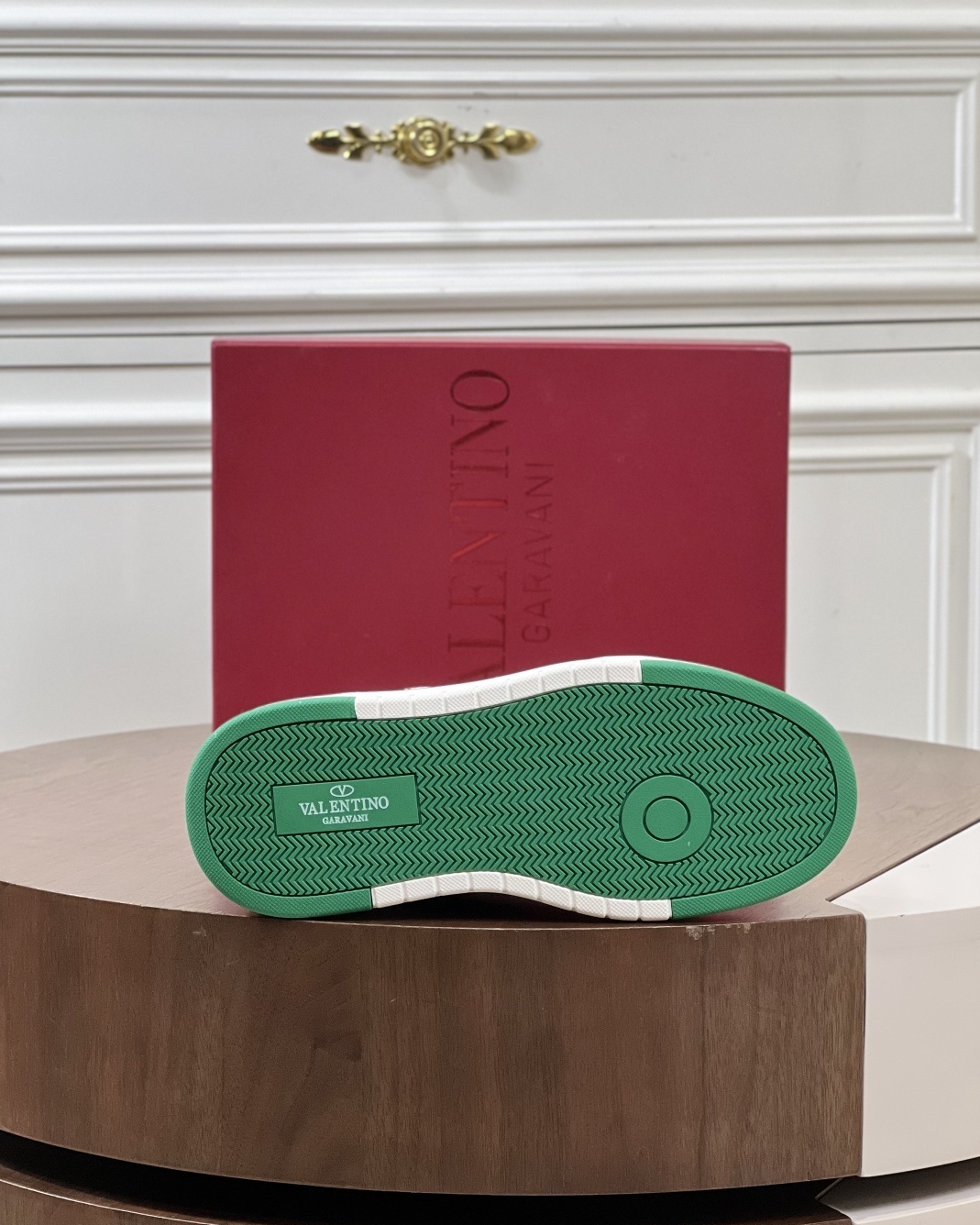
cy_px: 657
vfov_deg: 23.6
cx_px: 492
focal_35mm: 81
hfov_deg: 18.9
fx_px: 2936
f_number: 2.8
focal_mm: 9
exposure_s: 1/100
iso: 250
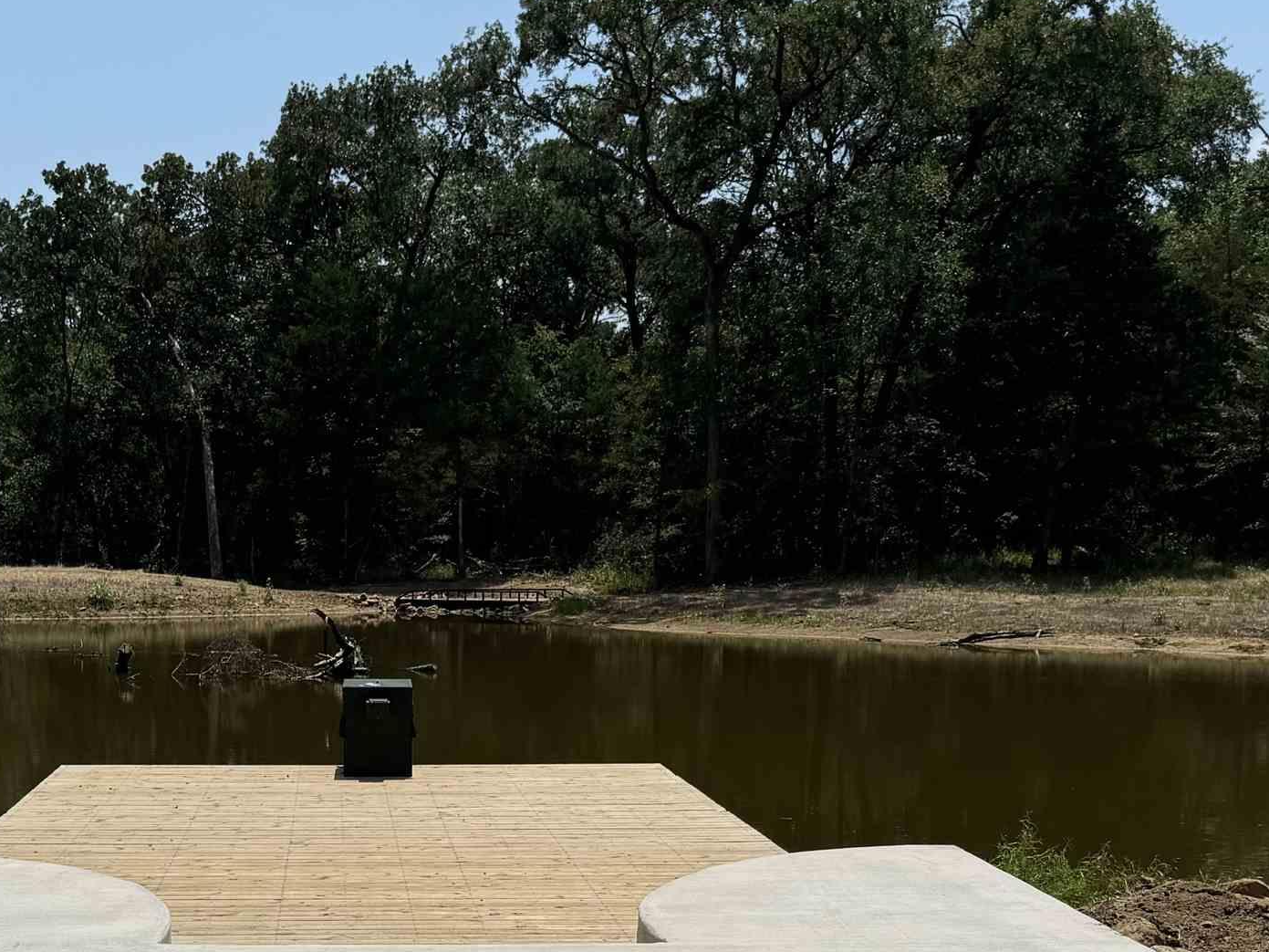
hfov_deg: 35.8
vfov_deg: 26.6
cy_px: 865
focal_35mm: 53
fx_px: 1943
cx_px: 427
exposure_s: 1/10417
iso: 80
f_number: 1.78
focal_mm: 6.76
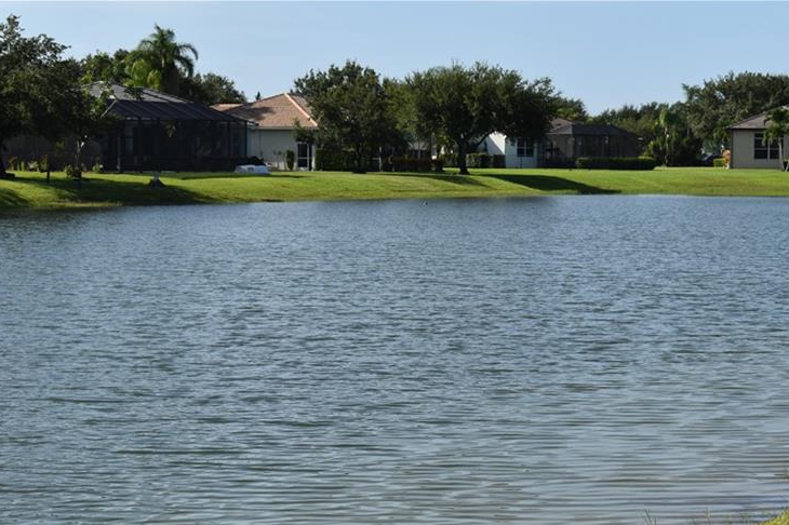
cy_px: 367
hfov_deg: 20.2
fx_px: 2212
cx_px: 506
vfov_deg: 13.5
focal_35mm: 101
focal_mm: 48
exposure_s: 1/320
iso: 100
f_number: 9
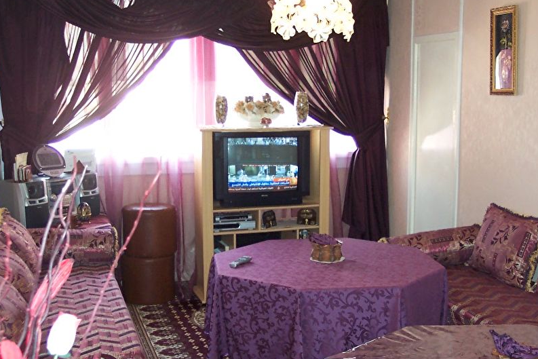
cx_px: 329
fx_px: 732
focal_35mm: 49
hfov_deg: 40.1
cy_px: 215
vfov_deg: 27.5
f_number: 2.8
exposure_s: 1/30
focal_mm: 8
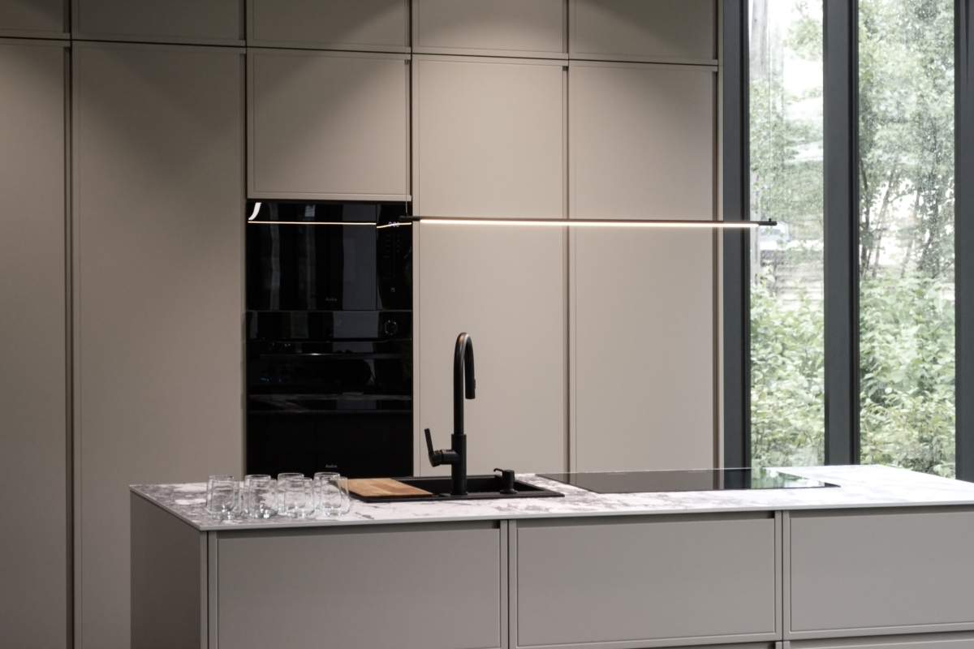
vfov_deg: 16.6
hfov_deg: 24.6
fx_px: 2232
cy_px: 324
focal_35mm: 82
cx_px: 487
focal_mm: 55
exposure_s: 1/50
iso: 200
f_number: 5.6
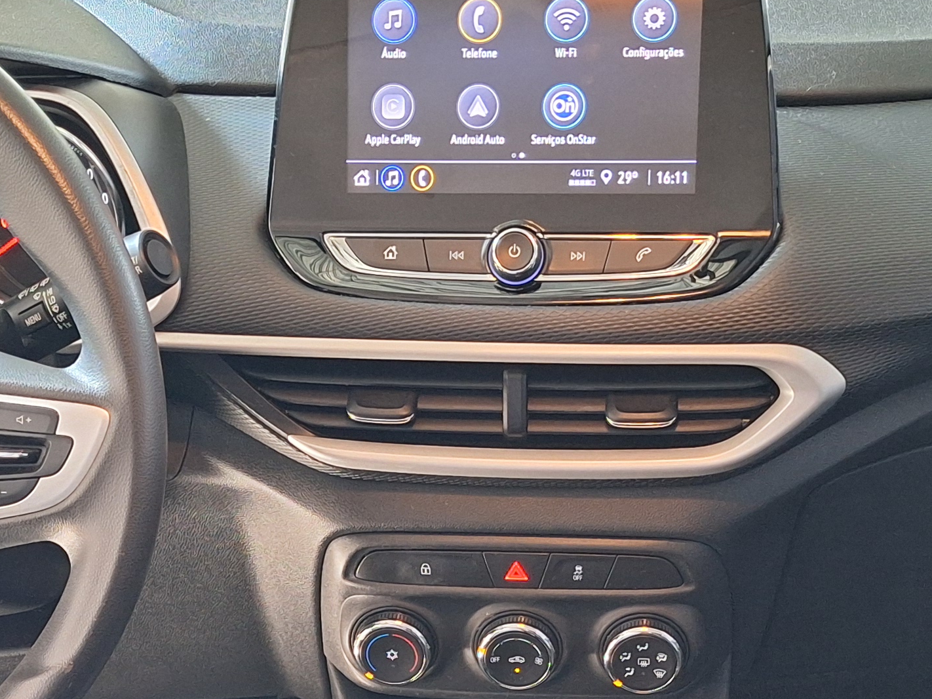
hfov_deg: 29.4
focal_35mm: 66
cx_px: 463
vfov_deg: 21.3
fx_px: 1777
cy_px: 732
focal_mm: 5.54
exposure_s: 1/30
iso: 250
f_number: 1.8
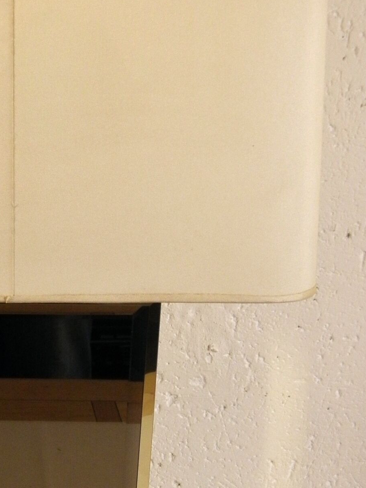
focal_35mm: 72
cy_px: 217
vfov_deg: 27.0
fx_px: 1015
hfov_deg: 19.9
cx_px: 12
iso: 160
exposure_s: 1/30
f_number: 3.7
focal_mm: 6.2
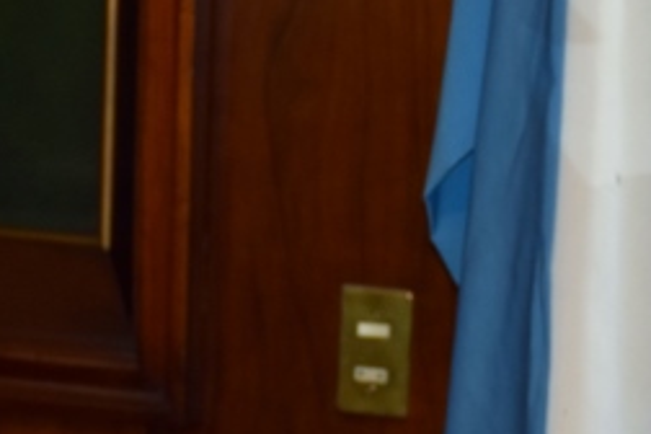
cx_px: 509
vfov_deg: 4.5
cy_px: 298
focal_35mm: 305
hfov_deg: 6.7
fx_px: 5515
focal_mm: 50
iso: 500
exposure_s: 1/60
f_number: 4.8
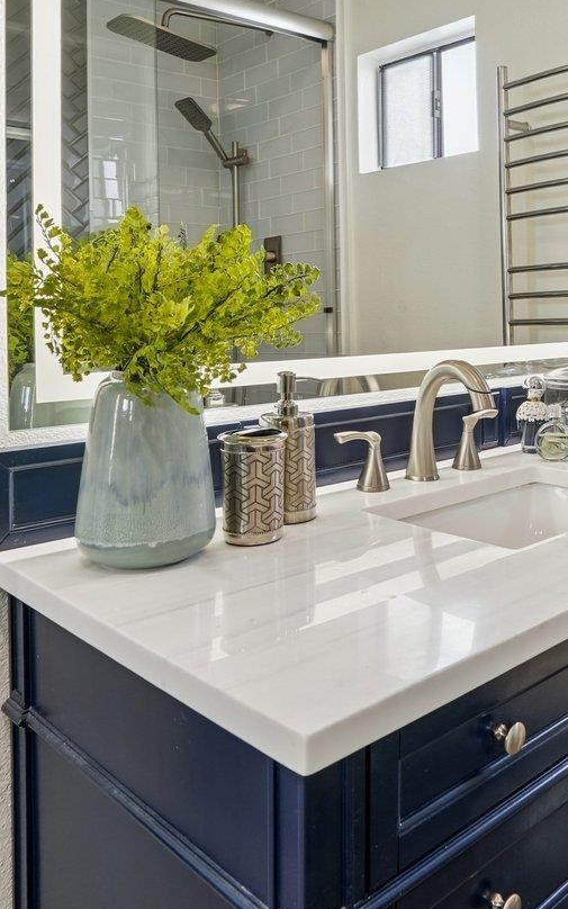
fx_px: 768
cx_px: 513
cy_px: 195
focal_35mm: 31
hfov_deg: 37.8
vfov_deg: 57.2
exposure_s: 1/25
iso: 400
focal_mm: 16
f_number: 8
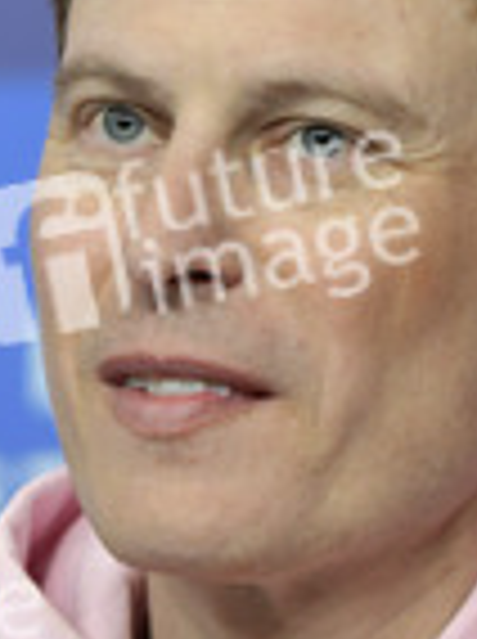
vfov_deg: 5.2
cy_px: 464
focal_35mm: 380
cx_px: 320
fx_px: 7003
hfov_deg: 3.9
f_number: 5.6
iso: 2000
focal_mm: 140
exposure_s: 1/250
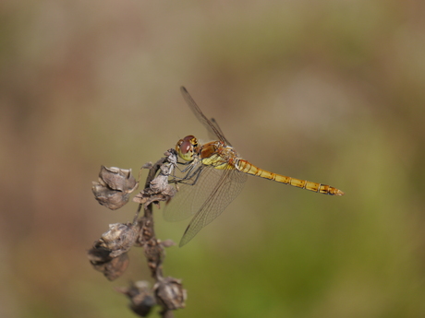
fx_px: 3683
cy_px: 159
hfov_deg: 6.6
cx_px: 212
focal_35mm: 300
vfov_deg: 5.0
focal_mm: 150
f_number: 5.6
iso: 160
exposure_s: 1/400
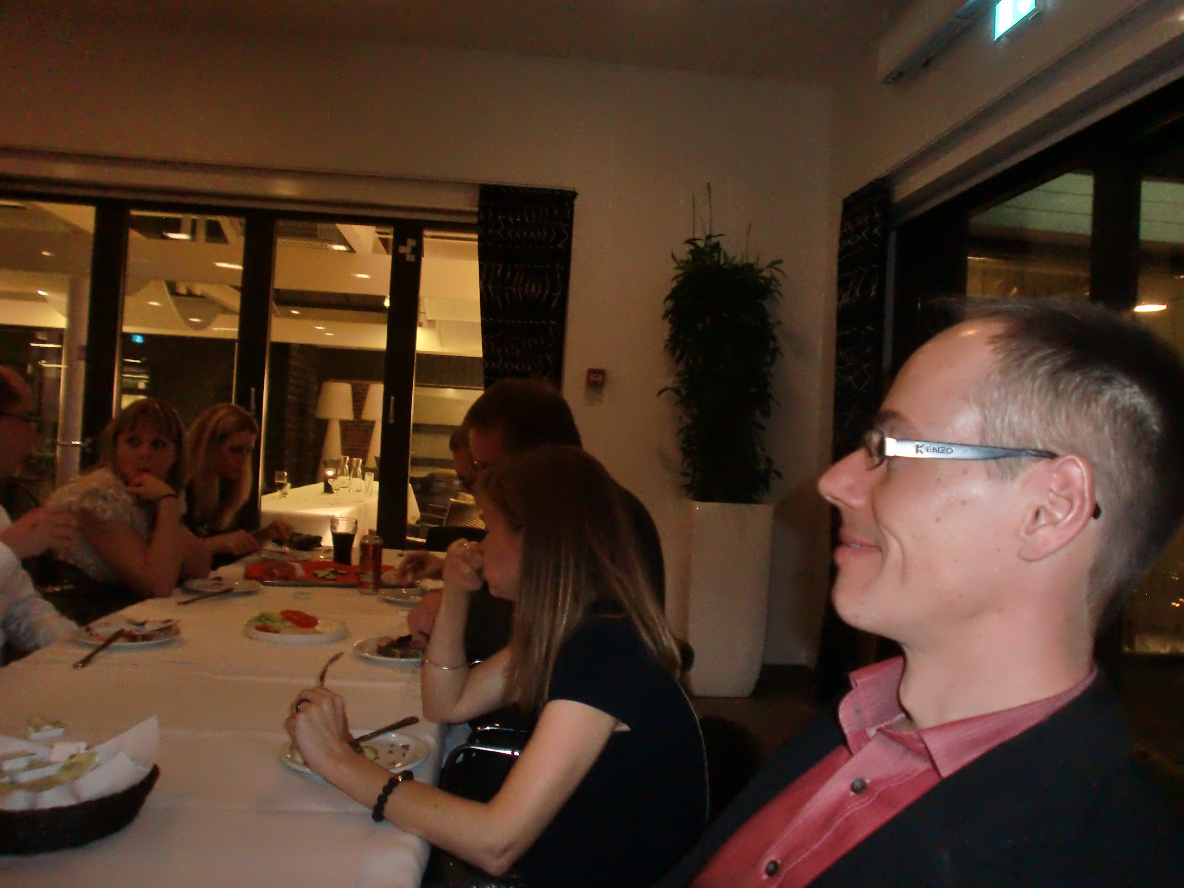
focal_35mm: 26
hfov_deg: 67.3
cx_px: 592
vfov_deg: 53.1
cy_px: 444
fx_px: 889
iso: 400
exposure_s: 1/20
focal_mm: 4.65
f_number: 2.6
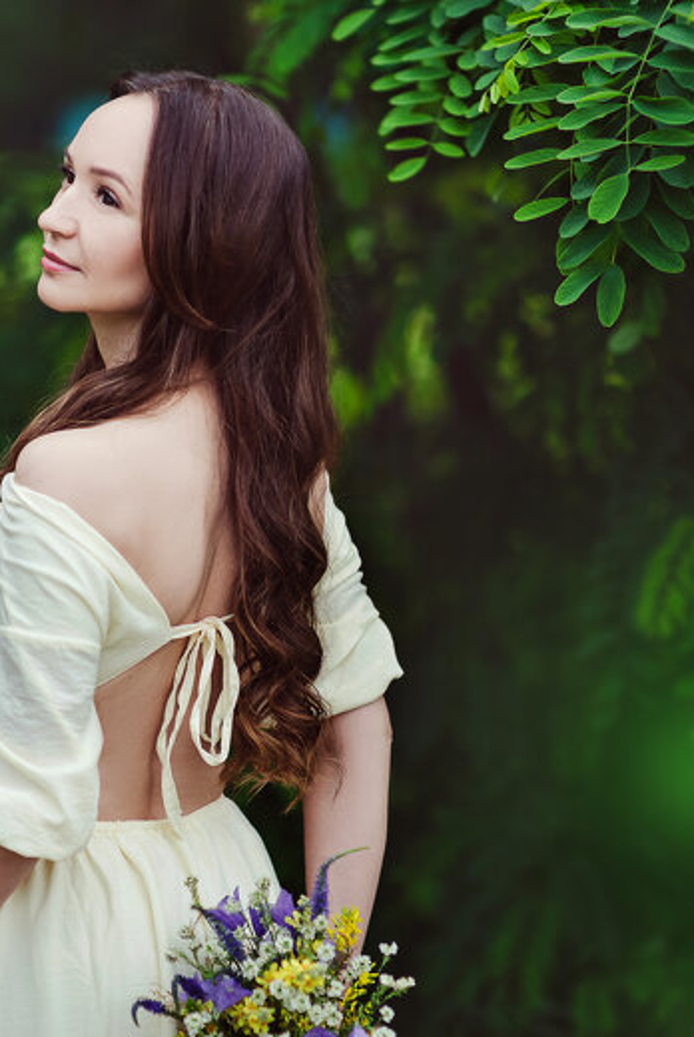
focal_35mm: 131
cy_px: 560
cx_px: 166
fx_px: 3778
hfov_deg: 10.5
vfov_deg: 15.6
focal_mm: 85
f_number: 2
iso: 640
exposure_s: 1/2000
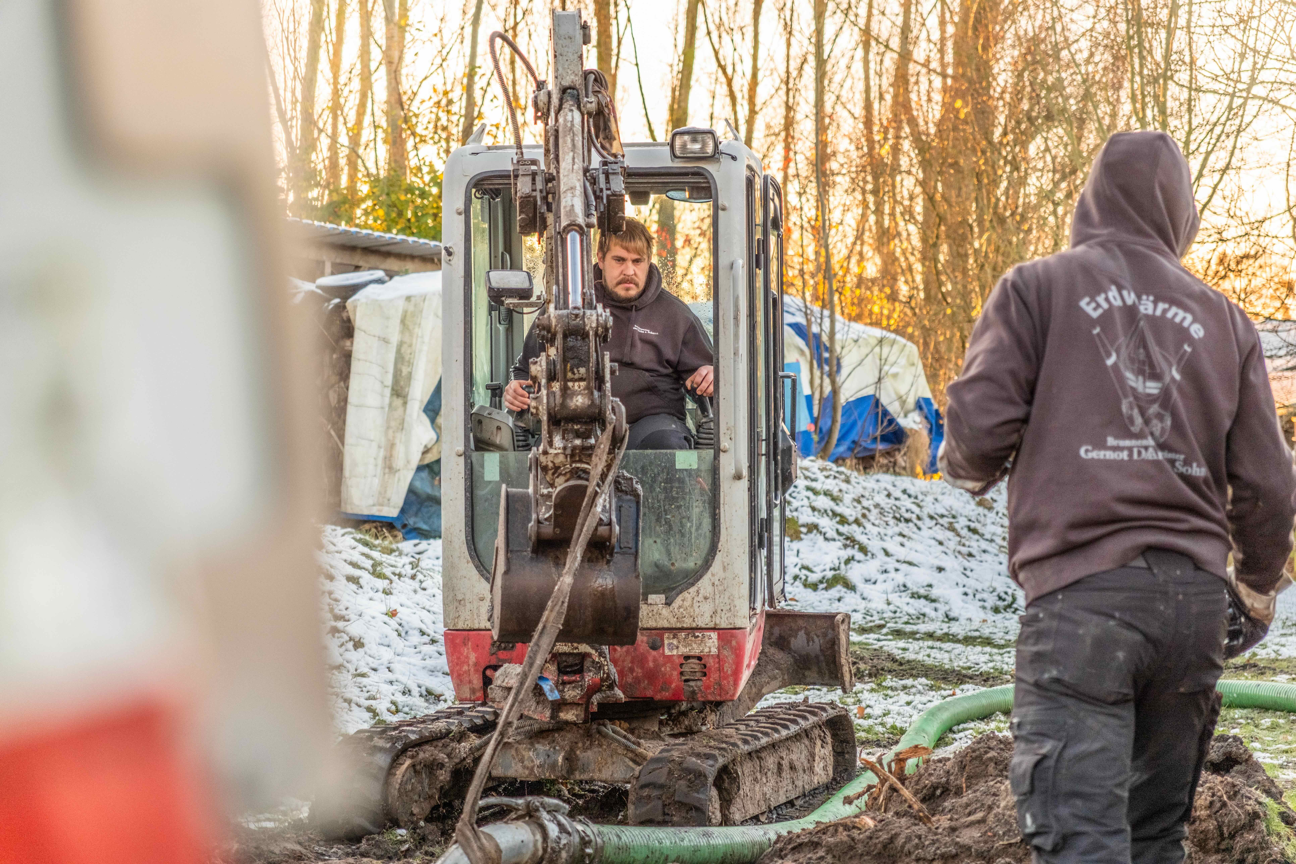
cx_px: 648
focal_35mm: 75
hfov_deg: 27.0
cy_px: 432
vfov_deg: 18.2
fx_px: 2700
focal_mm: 50
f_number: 2.8
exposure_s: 1/500
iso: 800
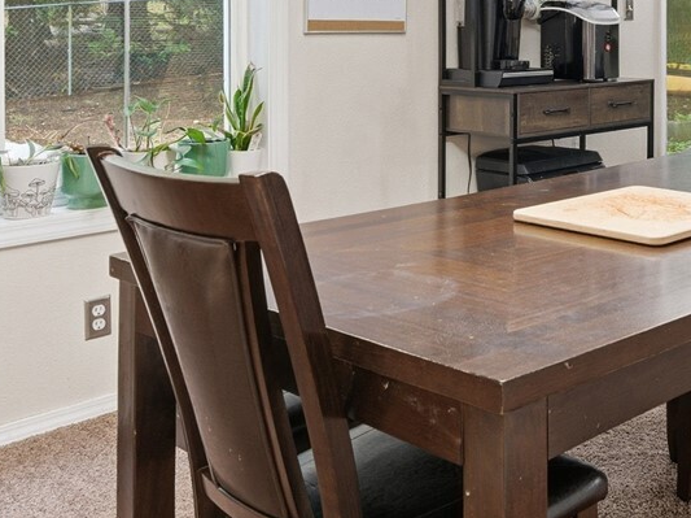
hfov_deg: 35.7
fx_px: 977
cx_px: 670
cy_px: 19
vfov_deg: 28.1
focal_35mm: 49
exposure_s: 1/125
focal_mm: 16
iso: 400
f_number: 7.1
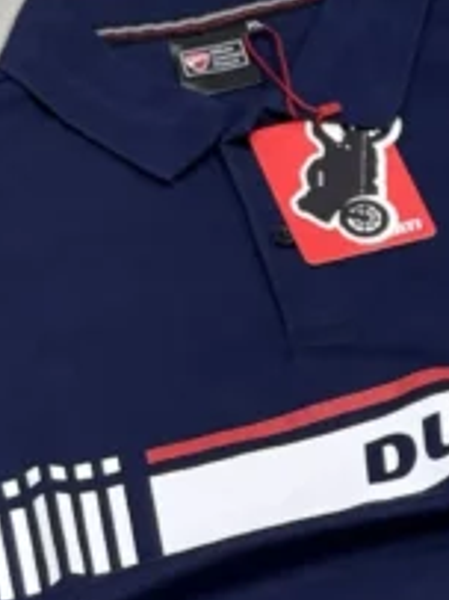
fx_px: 3826
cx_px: 310
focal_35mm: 221
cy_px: 536
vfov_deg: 8.9
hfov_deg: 6.7
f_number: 1.78
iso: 80
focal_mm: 6.76
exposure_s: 1/121
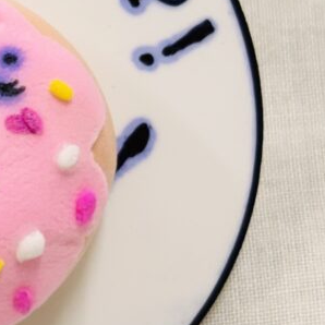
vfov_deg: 11.0
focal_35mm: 158
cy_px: 95
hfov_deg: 10.8
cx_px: -81
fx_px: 1678
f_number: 1.6
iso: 50
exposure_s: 1/50
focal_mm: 5.96
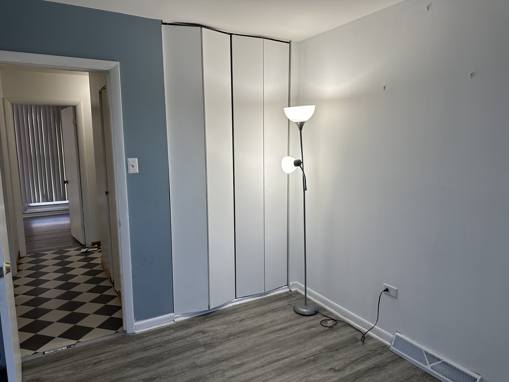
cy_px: 191
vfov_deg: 56.8
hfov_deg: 71.6
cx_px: 254
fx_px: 353
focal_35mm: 24
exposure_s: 1/120
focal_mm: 6.86
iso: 100
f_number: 1.78
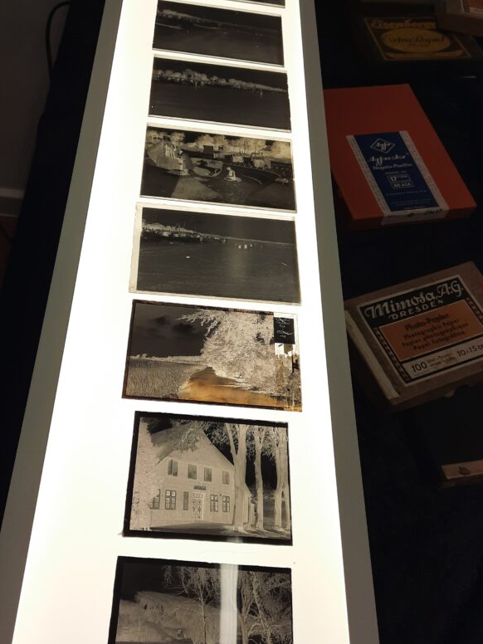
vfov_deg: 55.3
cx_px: 205
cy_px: 304
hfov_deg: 42.8
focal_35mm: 33
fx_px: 614
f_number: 2
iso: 32
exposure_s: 1/242
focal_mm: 4.6
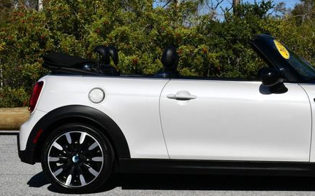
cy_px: 63
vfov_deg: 13.4
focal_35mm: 97
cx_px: 232
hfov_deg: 21.3
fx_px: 832
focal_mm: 32
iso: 100
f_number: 10
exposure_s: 1/400
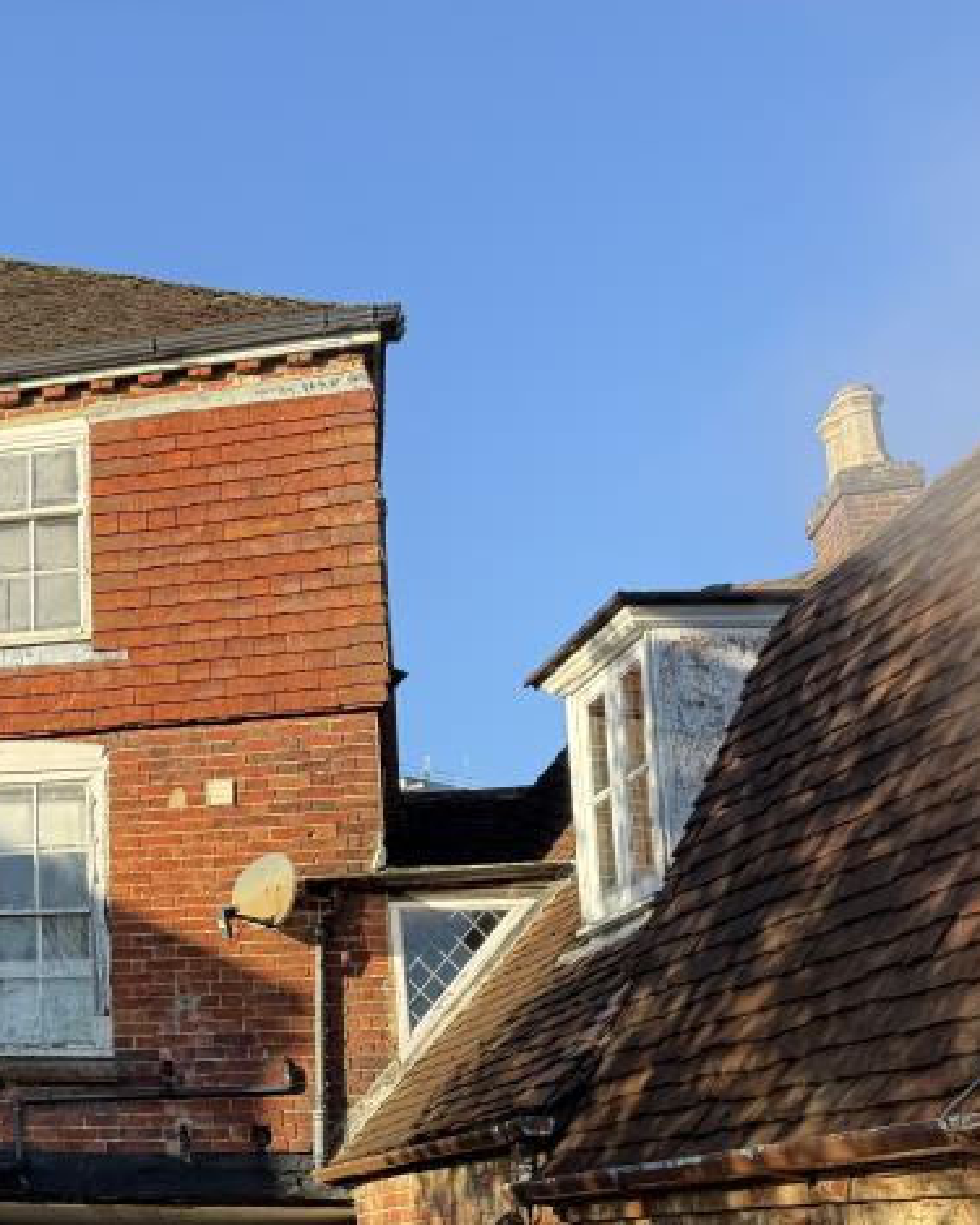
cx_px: -237
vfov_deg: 36.1
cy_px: 871
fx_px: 1849
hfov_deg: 26.0
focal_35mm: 51
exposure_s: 1/1192
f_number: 1.78
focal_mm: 6.76
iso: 80
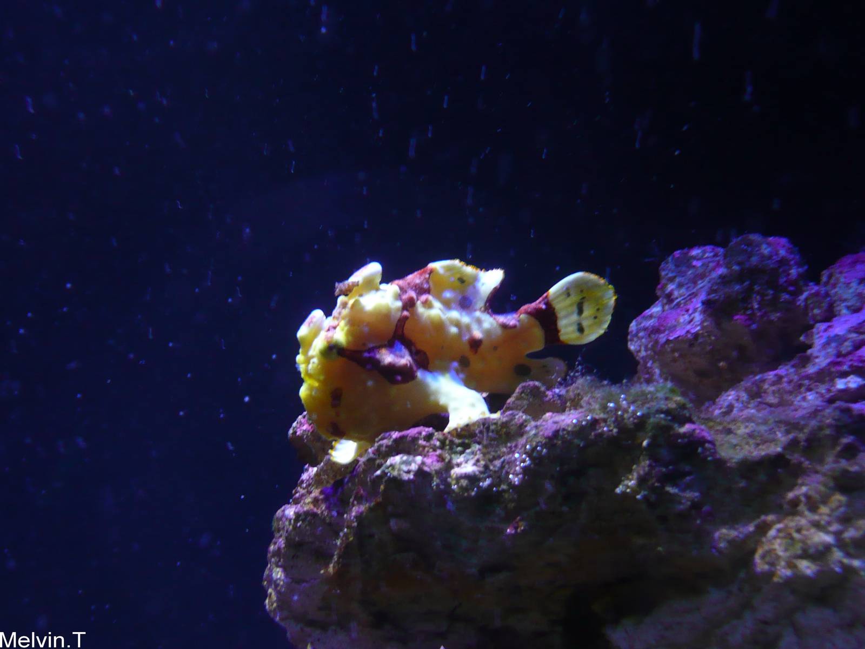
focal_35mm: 45
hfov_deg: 42.1
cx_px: 432
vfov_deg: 32.2
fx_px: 1124
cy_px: 324
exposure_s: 1/8
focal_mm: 7.3
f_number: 4.1
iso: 200
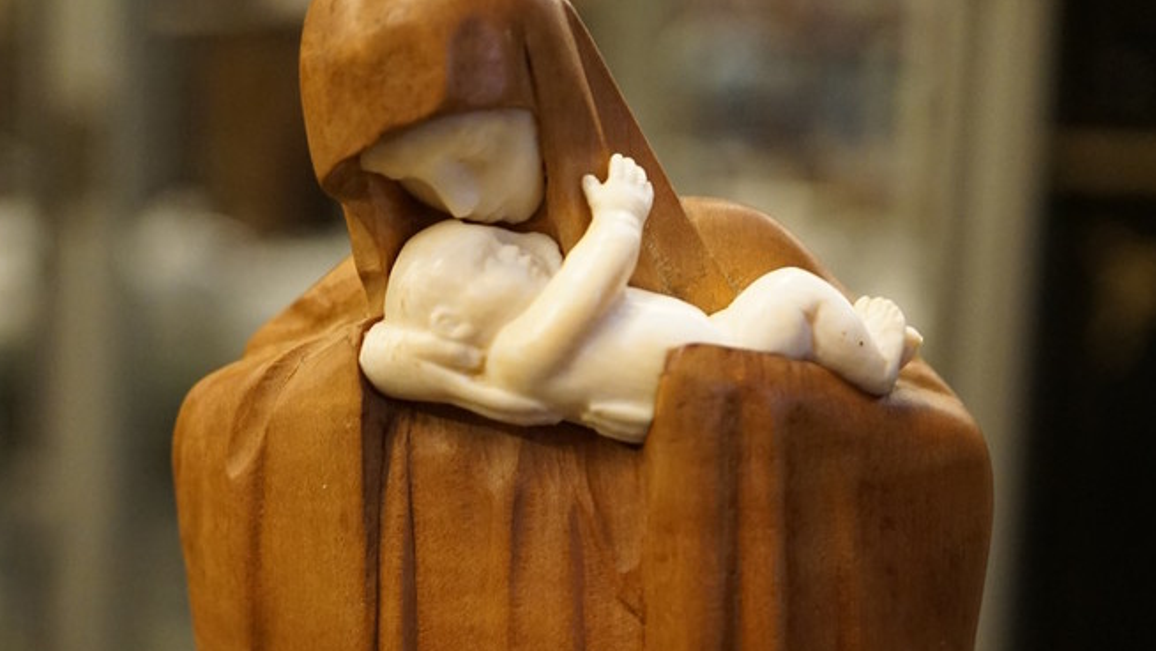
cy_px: 453
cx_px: 581
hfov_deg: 29.3
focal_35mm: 72
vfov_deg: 16.7
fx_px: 2207
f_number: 3.5
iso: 2000
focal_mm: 30
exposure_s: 1/60
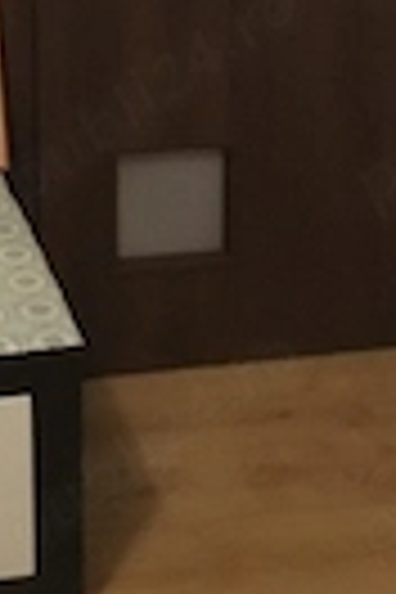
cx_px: -108
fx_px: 1617
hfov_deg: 13.5
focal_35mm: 98
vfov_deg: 19.1
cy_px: -202
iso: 320
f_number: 2.4
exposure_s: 1/17
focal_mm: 3.3
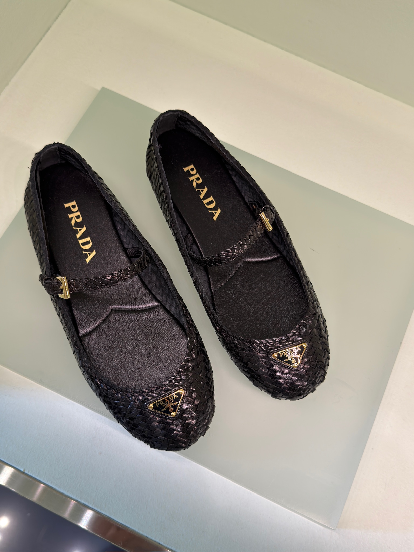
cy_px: 276
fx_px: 558
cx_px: 207
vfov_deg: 52.6
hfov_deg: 40.7
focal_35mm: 35
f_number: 1.78
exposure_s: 1/121
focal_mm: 6.76
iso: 50
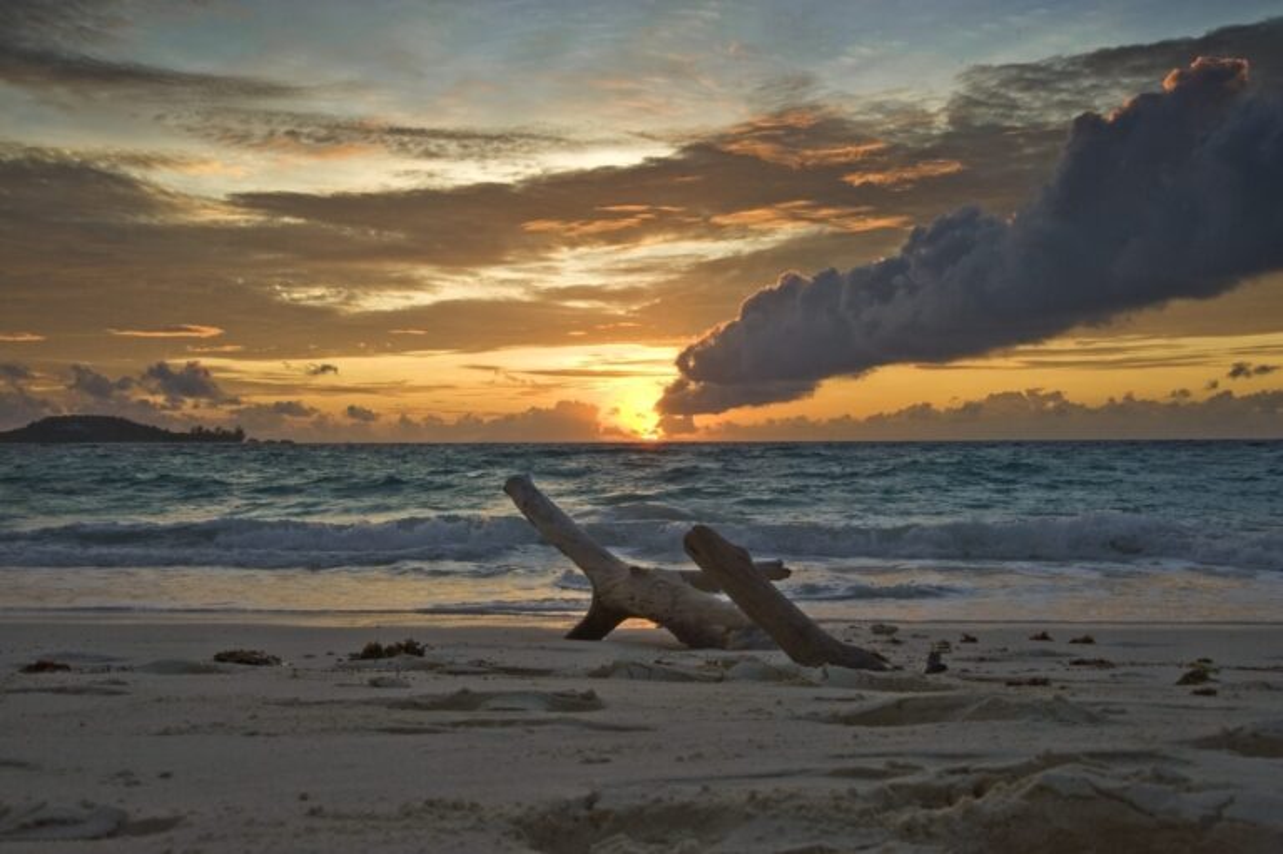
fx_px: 1425
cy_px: 427
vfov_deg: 33.4
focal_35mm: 40
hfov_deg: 48.5
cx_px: 642
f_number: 22
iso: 800
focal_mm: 40
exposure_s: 1/125
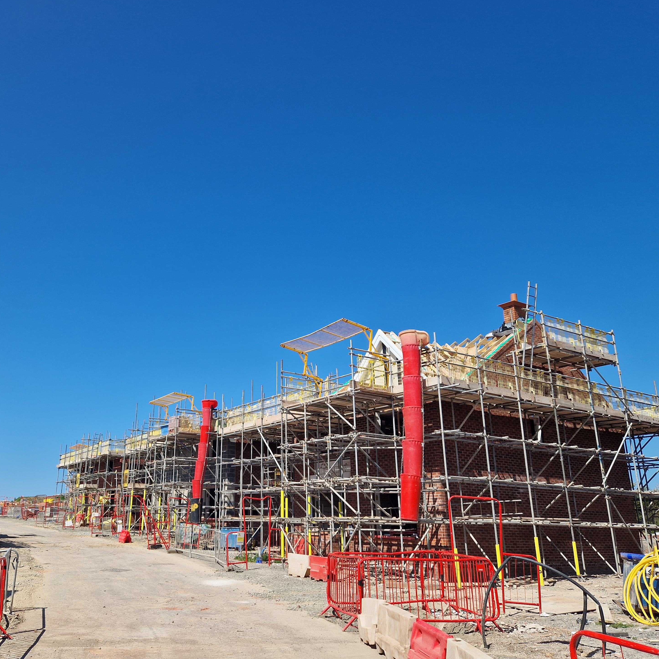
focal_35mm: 28
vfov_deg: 57.3
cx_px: 244
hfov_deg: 56.6
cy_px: 334
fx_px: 603
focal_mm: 5.4
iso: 50
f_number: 1.8
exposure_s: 1/2036
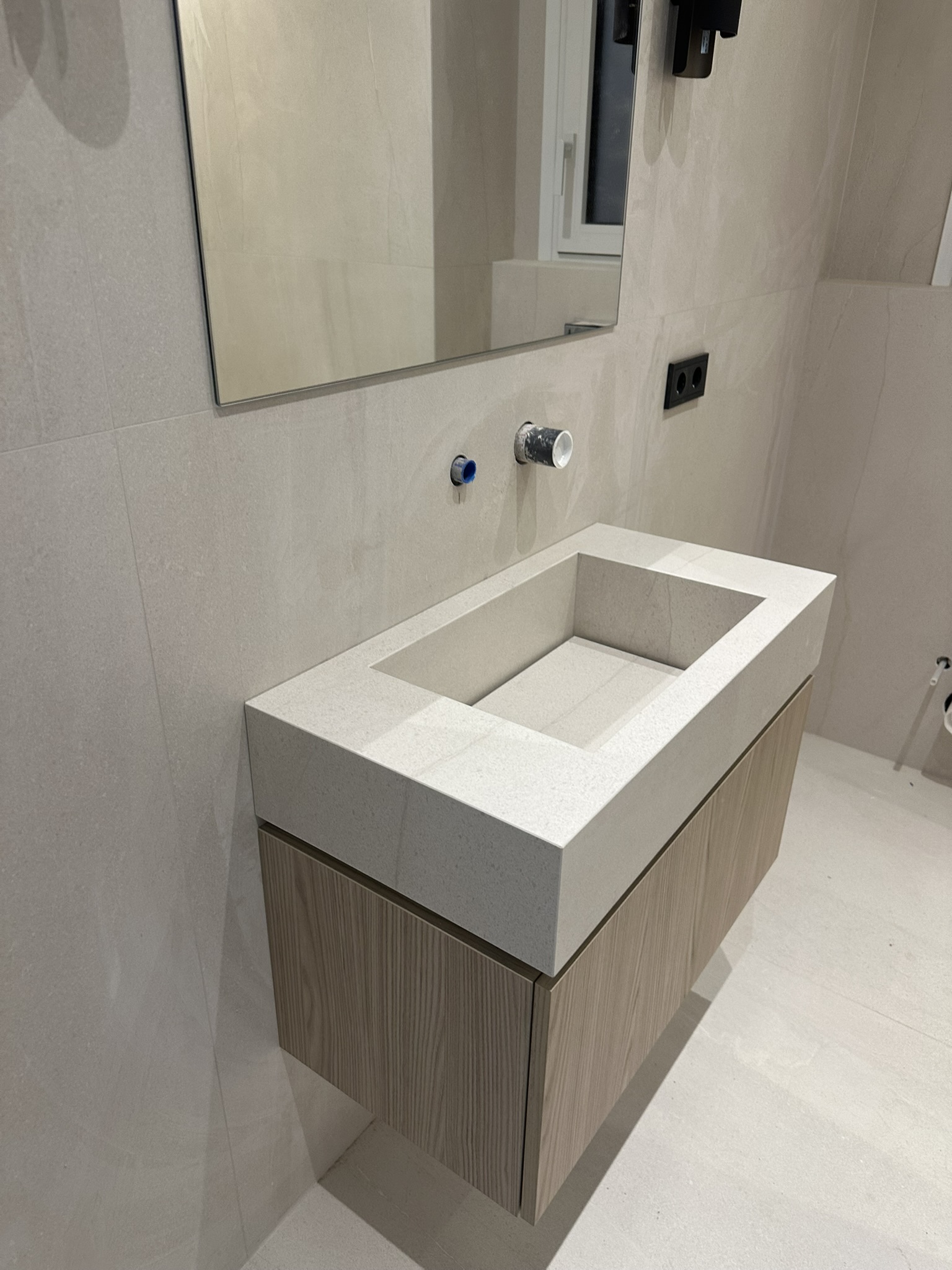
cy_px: 635
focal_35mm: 24
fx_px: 880
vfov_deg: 71.6
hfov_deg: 56.8
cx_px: 476
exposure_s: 1/100
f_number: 1.78
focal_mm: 6.86
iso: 160
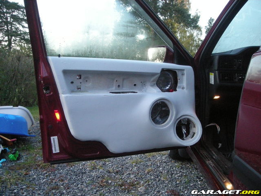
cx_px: 130
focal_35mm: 35
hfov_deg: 52.6
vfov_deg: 40.7
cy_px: 98
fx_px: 264
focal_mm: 5.7
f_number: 2.8
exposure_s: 1/38.2
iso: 400
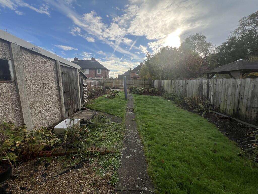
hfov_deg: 106.2
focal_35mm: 13
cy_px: 97
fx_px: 97
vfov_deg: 89.9
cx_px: 129
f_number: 1.8
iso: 32
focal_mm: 1.57
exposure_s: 1/1155
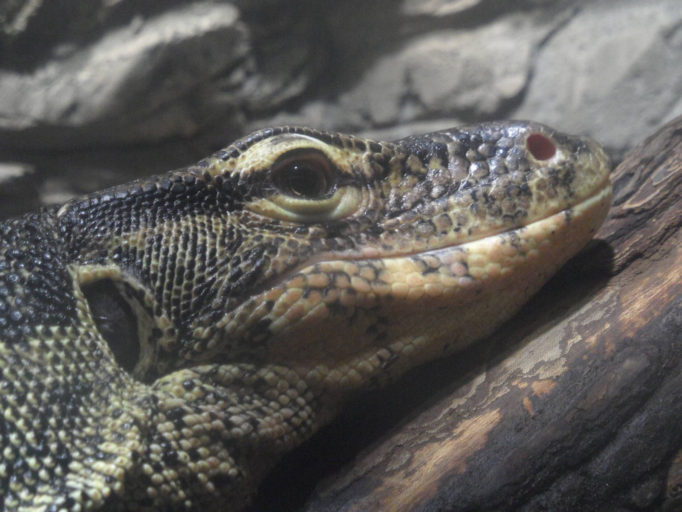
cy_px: 256
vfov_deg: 12.3
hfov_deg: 16.4
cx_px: 341
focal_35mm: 120
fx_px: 2364
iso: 400
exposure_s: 1/6
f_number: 4.4
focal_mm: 20
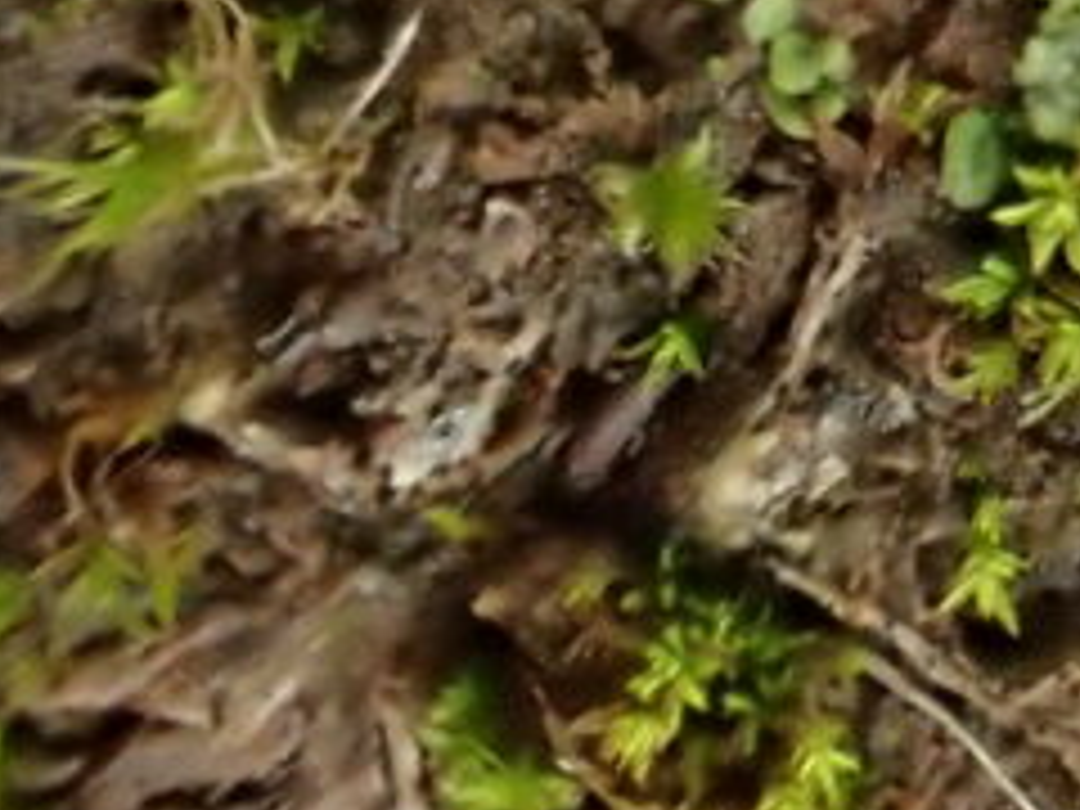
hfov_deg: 13.5
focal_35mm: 128
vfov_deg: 10.5
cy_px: -855
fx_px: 3994
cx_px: 2052
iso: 1250
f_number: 3.2
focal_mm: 5.5
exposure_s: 1/30
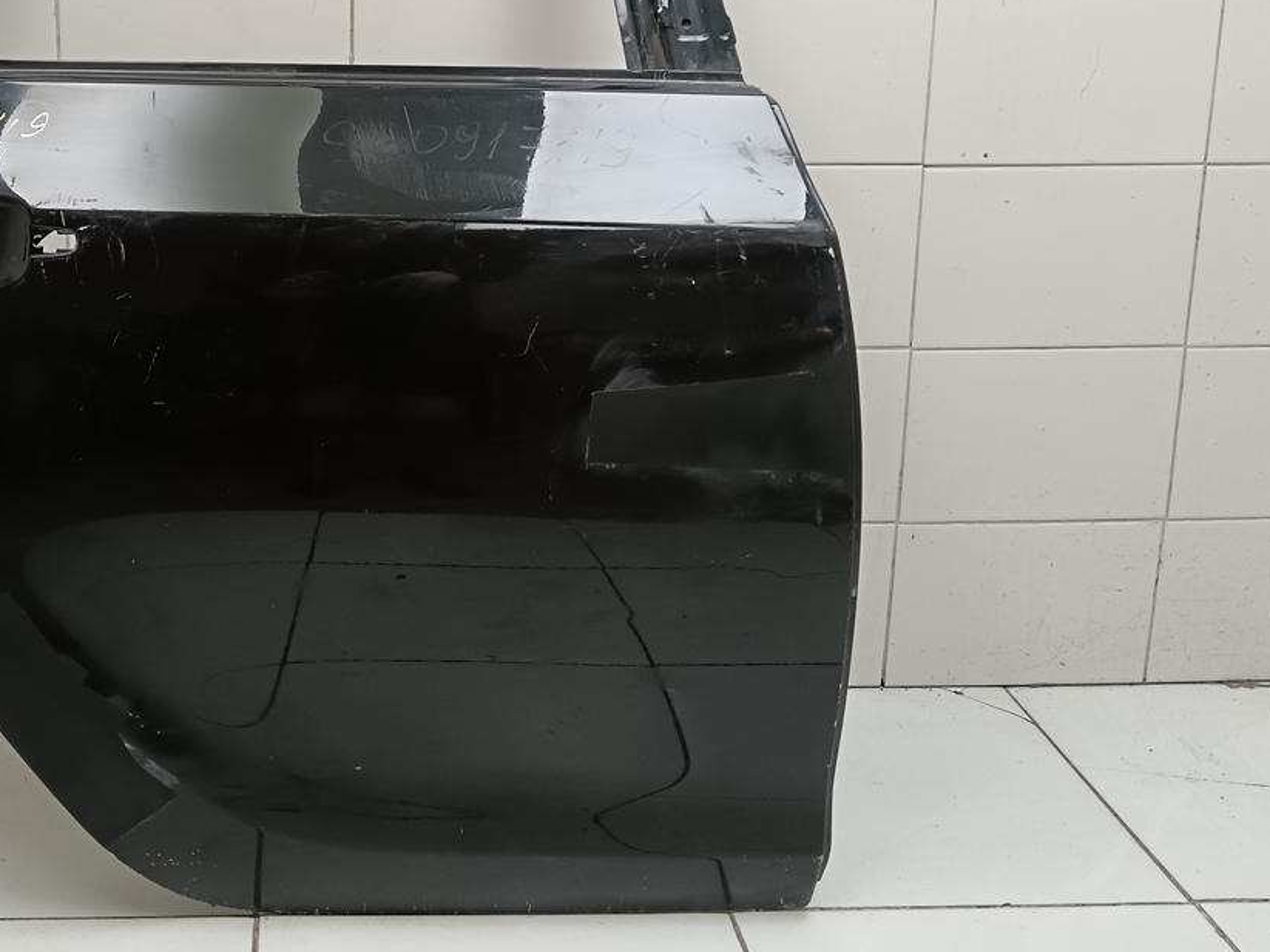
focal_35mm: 42
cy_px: 213
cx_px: 341
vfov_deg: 33.5
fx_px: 1541
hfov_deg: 43.6
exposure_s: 1/100
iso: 407
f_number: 1.9
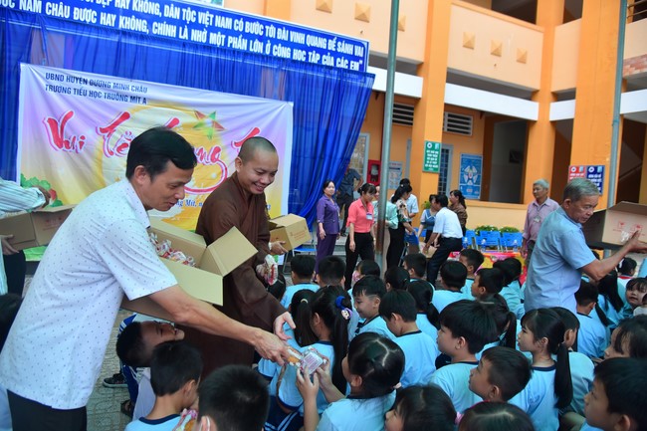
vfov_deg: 53.1
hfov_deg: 73.8
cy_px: 216
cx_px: 324
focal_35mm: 24
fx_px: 431
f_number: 5
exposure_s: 1/200
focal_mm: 24
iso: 320
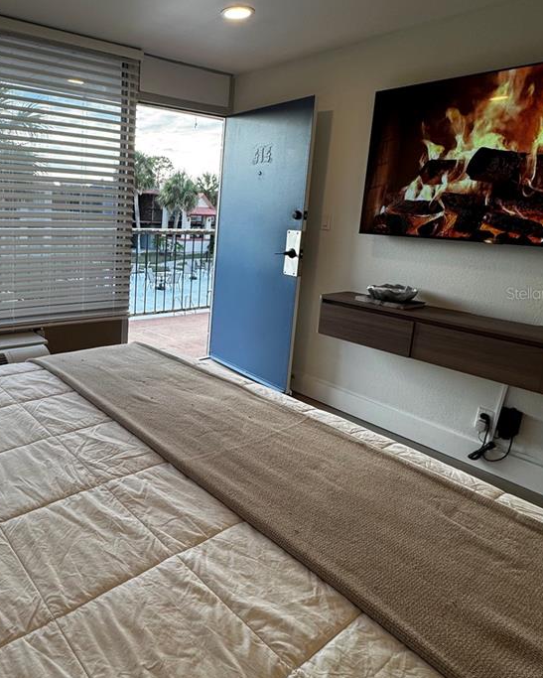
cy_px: 293
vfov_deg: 69.9
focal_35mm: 24
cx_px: 130
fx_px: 482
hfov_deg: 55.7
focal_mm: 2.22
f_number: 2.2
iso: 50
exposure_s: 1/120
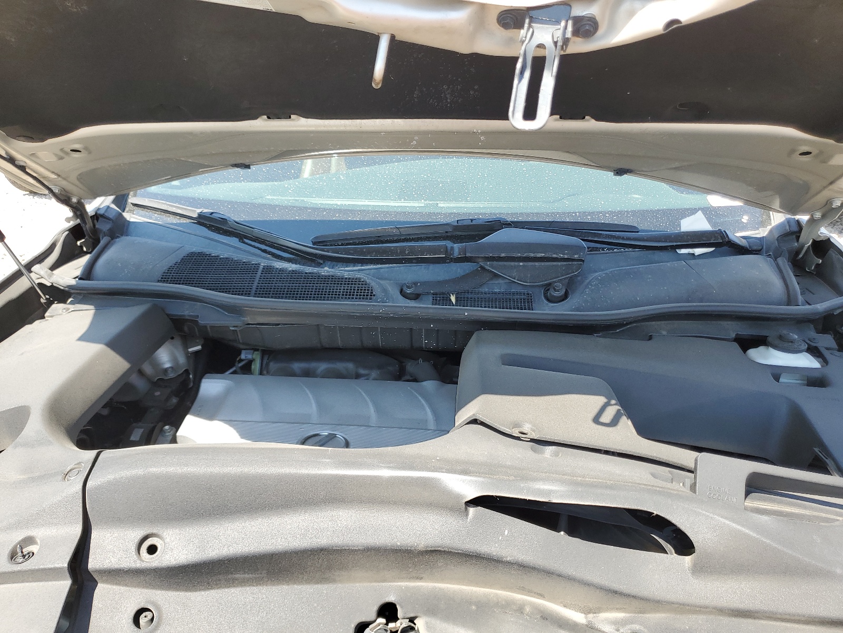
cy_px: 316
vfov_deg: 53.1
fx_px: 633
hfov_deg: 67.3
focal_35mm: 26
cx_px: 422
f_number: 1.5
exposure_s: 1/625
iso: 50
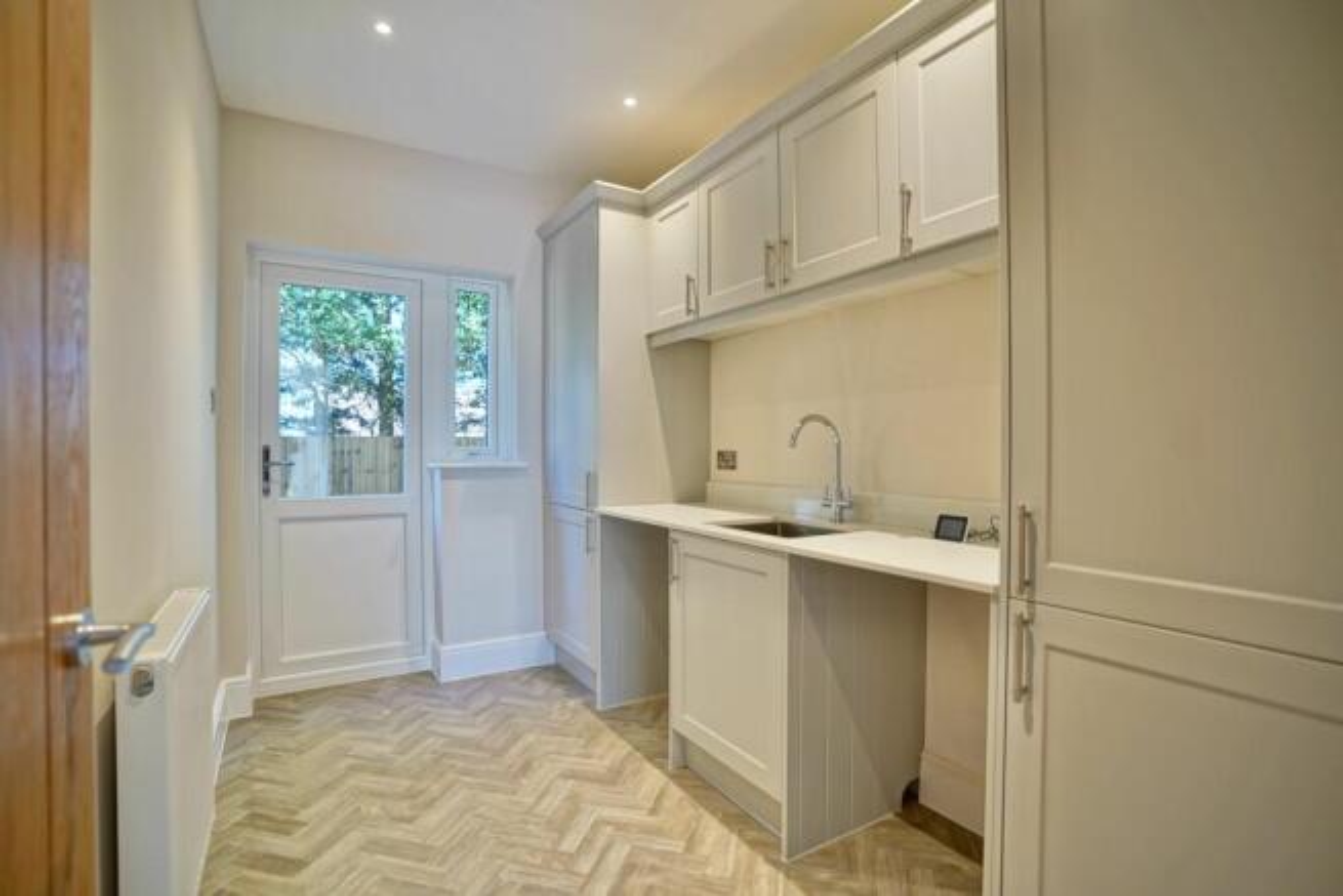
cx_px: 672
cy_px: 448
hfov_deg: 96.7
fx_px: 597
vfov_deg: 73.8
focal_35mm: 16
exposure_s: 1/20
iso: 100
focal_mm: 16
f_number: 2.8
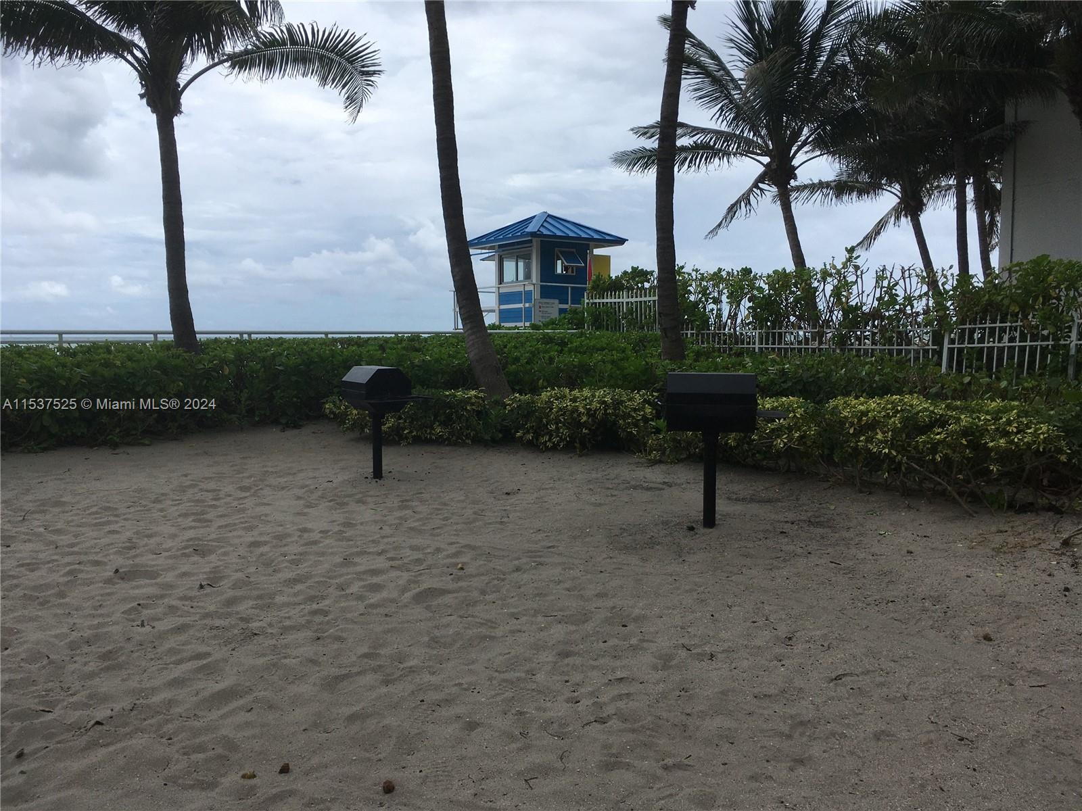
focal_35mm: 29
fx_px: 906
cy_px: 406
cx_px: 541
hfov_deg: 61.7
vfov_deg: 48.2
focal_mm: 4.15
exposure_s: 1/1832
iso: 25
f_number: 2.2
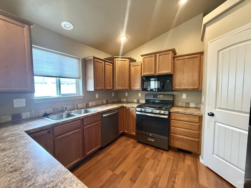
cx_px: 126
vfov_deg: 85.7
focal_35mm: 14
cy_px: 94
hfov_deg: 102.1
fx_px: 102
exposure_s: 1/60
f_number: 2.2
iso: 800
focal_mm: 2.22
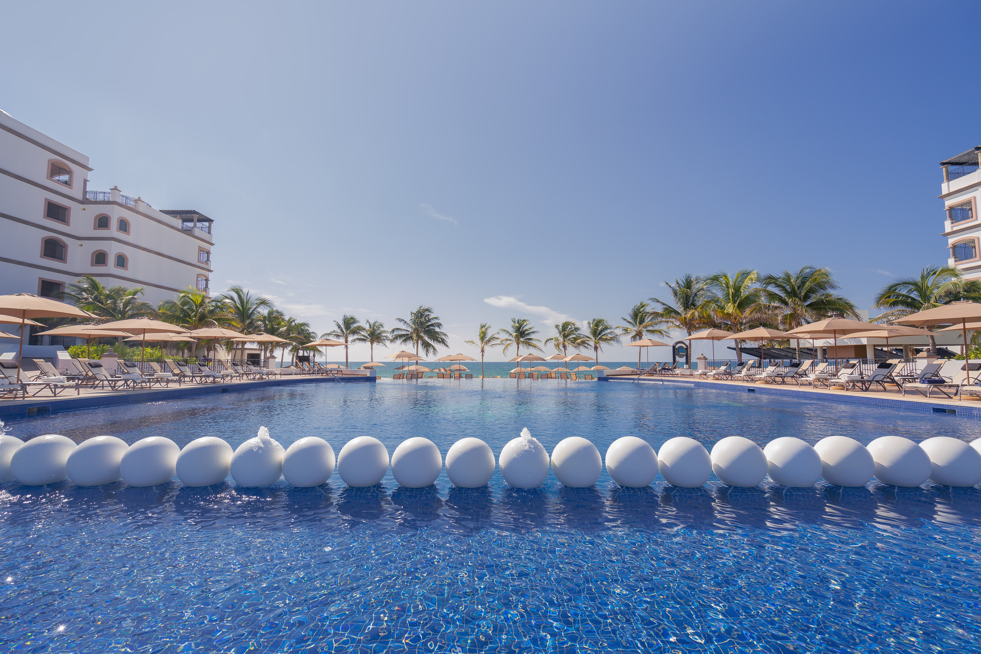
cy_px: 327
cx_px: 490
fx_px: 436
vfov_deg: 73.8
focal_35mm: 16
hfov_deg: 96.7
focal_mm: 16
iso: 50
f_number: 5.6
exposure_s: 1/250
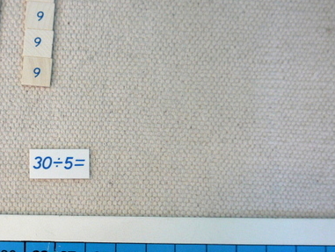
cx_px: 62
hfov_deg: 38.7
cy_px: 186
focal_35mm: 47
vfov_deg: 30.5
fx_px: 456
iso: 400
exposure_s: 1/60
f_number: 3.5
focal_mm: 14
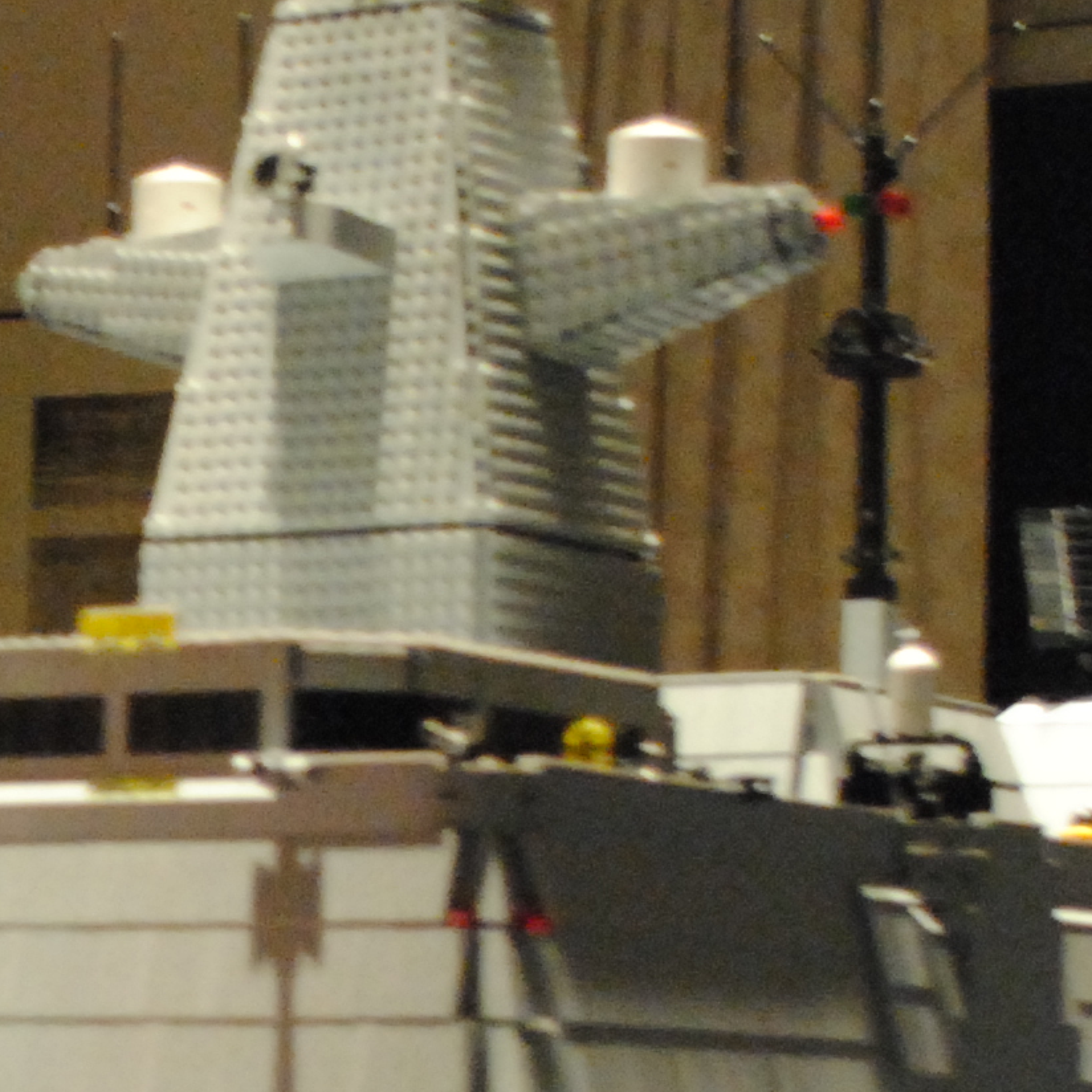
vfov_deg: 11.1
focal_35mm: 156
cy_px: 973
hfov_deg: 11.0
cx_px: -280
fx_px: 5568
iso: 1600
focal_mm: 26
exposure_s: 1/15
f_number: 4.2
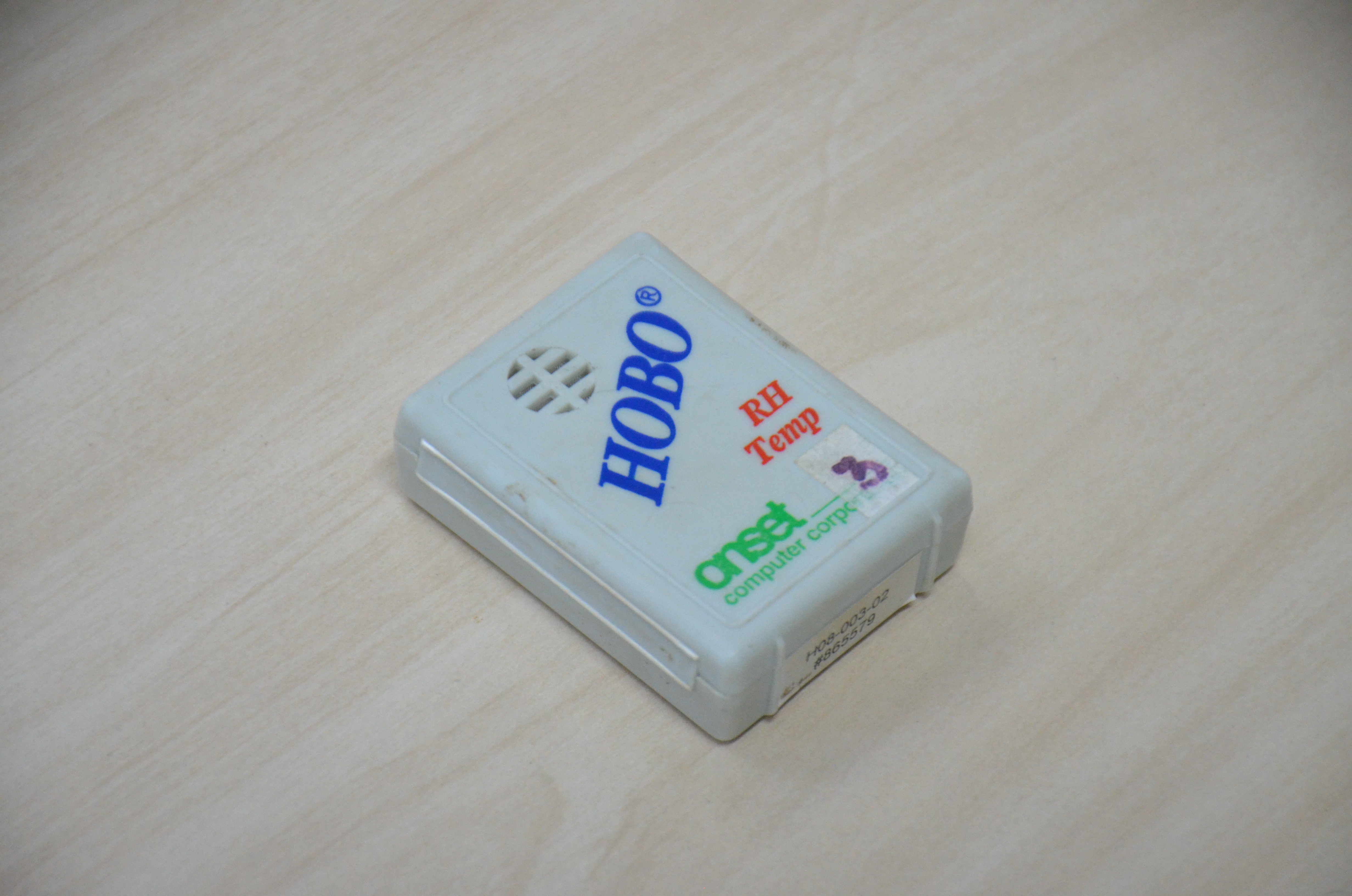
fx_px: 7870
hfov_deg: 9.8
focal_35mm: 210
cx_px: 676
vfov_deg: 6.5
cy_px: 448
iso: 3200
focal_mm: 140
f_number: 5.6
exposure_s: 1/320
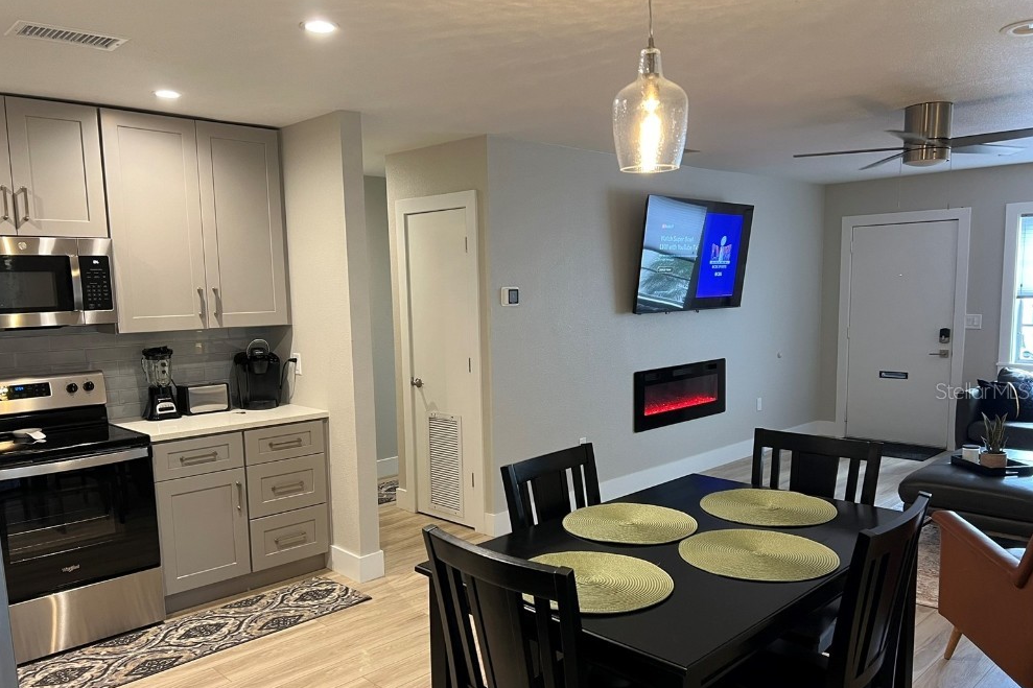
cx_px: 499
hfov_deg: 65.5
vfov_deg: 46.3
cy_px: 390
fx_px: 803
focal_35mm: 28
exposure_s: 1/60
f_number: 1.5
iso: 160
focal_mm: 5.7
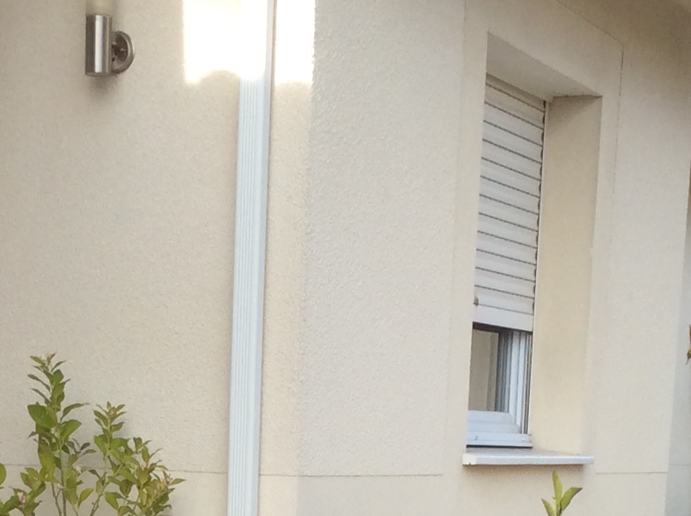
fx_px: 2172
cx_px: 183
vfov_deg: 12.9
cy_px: 758
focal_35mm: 109
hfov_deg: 18.0
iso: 32
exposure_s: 1/394
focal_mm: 3.3
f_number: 2.4
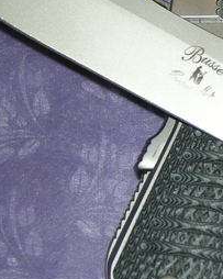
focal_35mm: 123
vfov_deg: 15.6
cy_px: 141
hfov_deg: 12.1
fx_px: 1015
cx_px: 312
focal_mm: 8.5
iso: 64
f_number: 2.9
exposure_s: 1/60
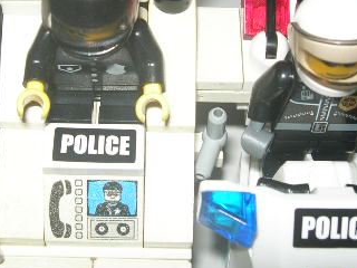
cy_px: 87
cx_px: 158
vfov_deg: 19.3
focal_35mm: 76
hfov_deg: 25.6
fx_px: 784
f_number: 4.8
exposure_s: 1/60.1
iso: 64
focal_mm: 7.8
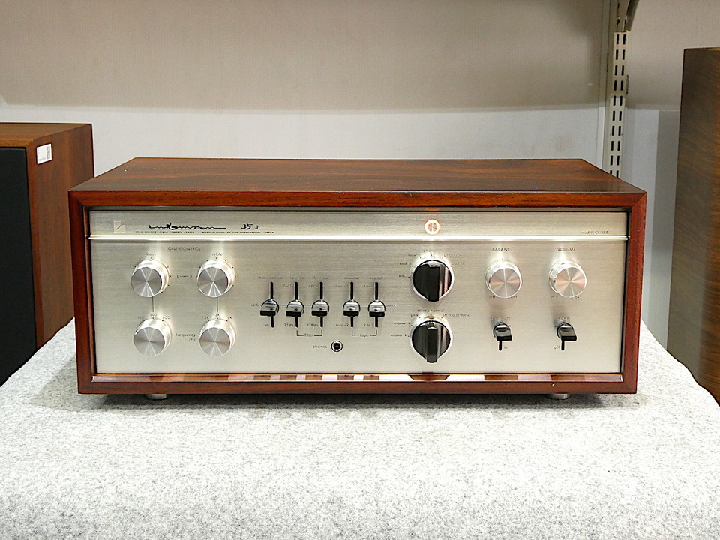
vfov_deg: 29.1
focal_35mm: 50
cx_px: 360
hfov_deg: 38.2
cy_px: 270
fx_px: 1040
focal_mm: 9
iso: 400
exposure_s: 1/10
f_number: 5.5
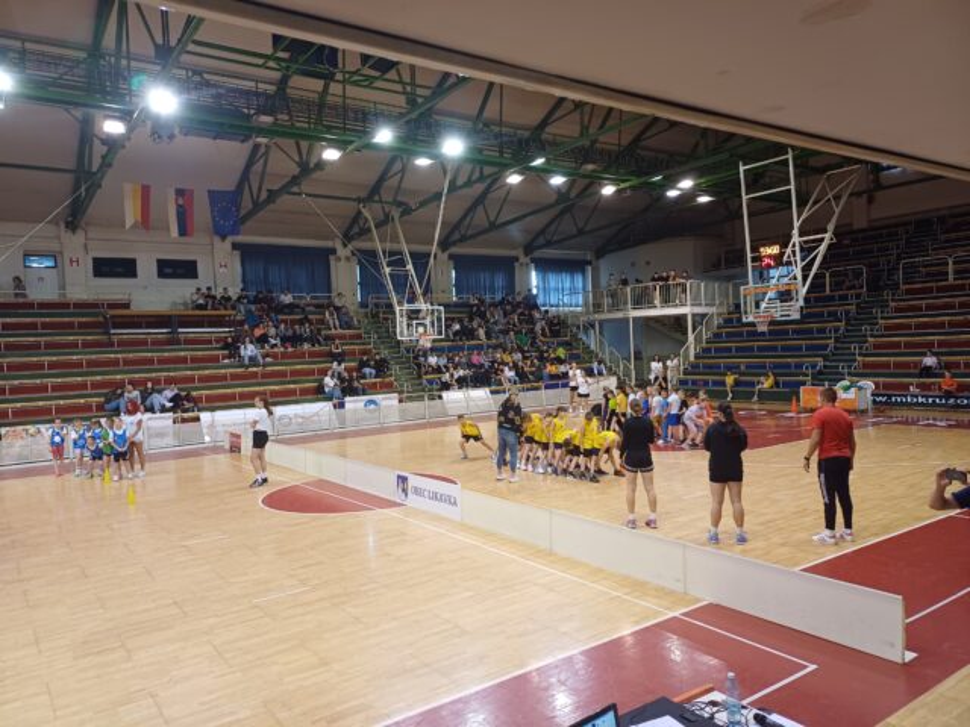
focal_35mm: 25
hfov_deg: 69.4
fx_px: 701
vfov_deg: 54.9
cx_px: 485
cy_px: 364
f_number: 1.8
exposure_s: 1/50
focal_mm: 4.65
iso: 200
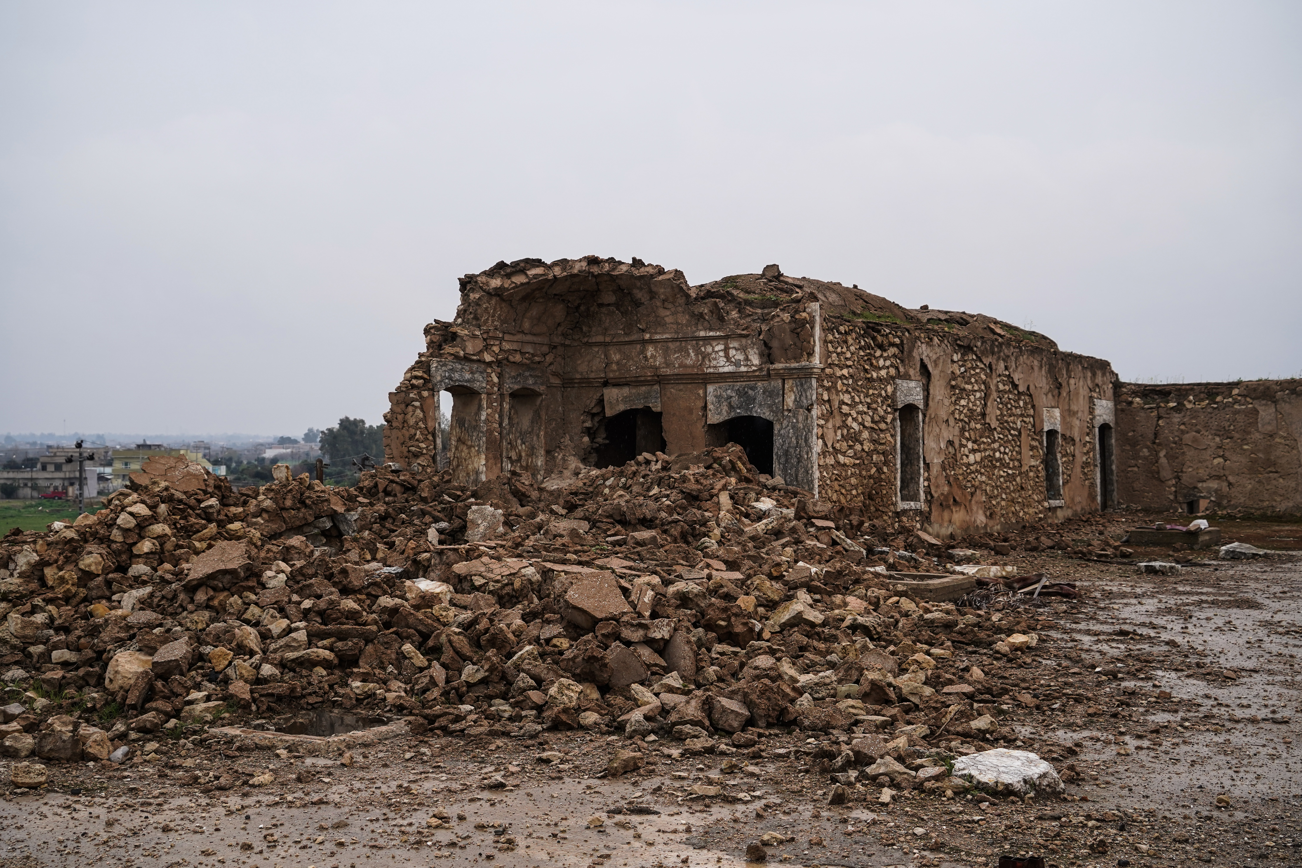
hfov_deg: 46.4
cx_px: 651
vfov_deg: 31.9
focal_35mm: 42
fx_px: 1519
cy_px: 434
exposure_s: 1/500
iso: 250
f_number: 5.6
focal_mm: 42
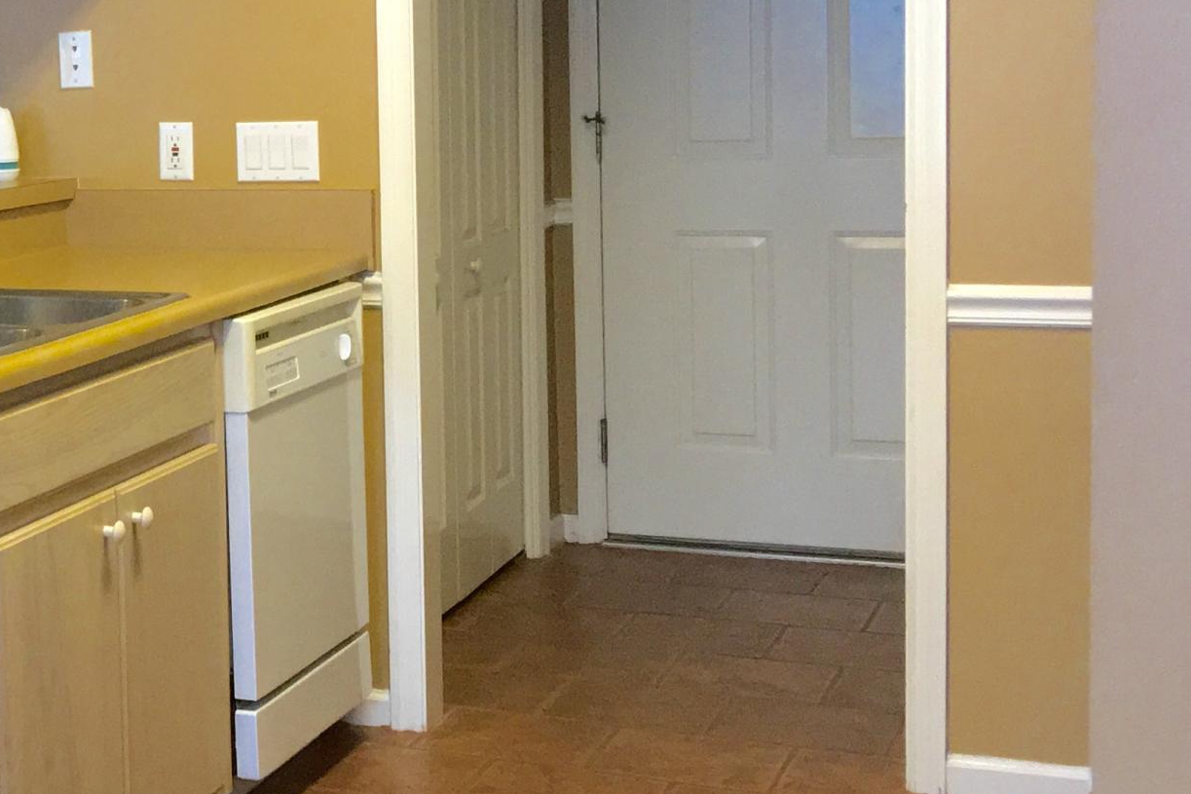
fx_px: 2448
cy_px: 267
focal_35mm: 74
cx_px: -227
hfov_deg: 24.8
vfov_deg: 18.4
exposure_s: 1/30
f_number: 2.2
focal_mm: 4.15
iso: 125
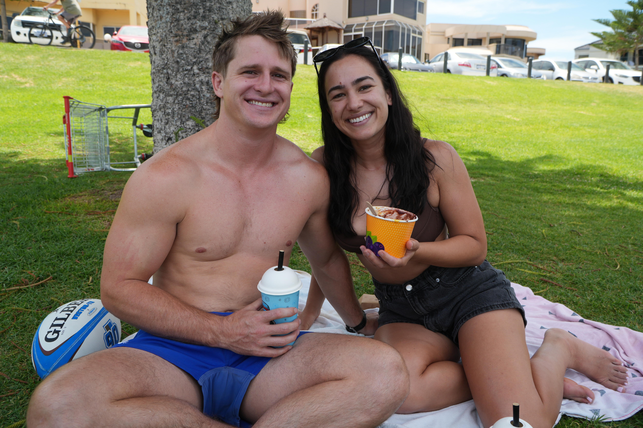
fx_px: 482
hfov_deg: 67.4
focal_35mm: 27
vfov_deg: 47.9
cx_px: 322
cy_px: 214
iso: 100
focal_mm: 18
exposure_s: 1/320
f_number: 5
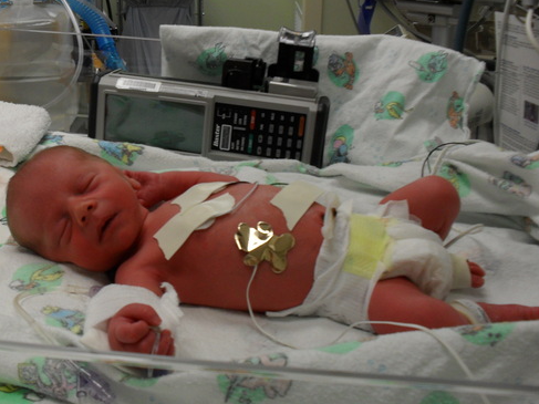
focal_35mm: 46
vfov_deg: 31.5
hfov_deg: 40.9
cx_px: 194
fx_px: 716
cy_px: 183
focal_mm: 6.3
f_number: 3.2
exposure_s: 1/45
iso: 120
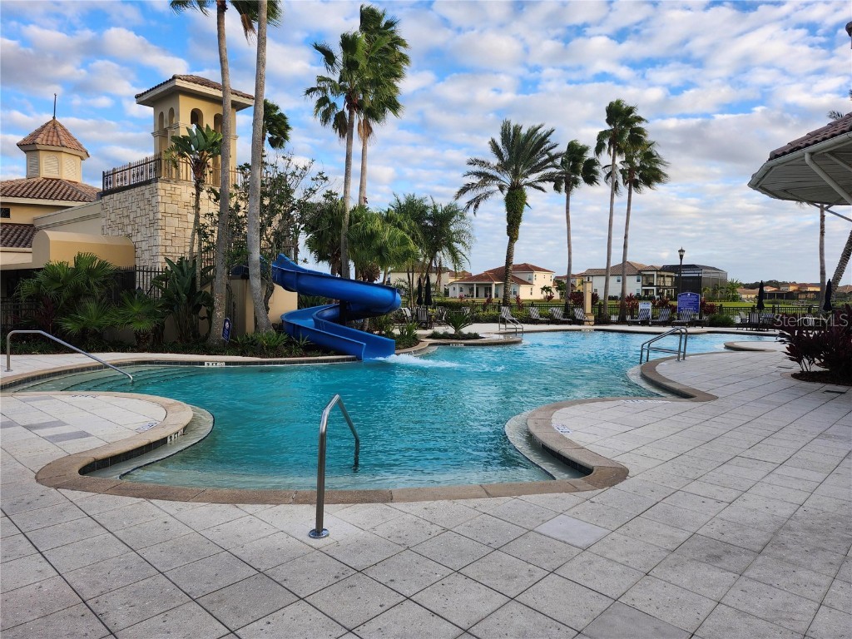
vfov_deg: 58.9
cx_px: 426
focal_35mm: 23
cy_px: 320
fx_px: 566
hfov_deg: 73.9
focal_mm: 5.54
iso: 25
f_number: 1.8
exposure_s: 1/496
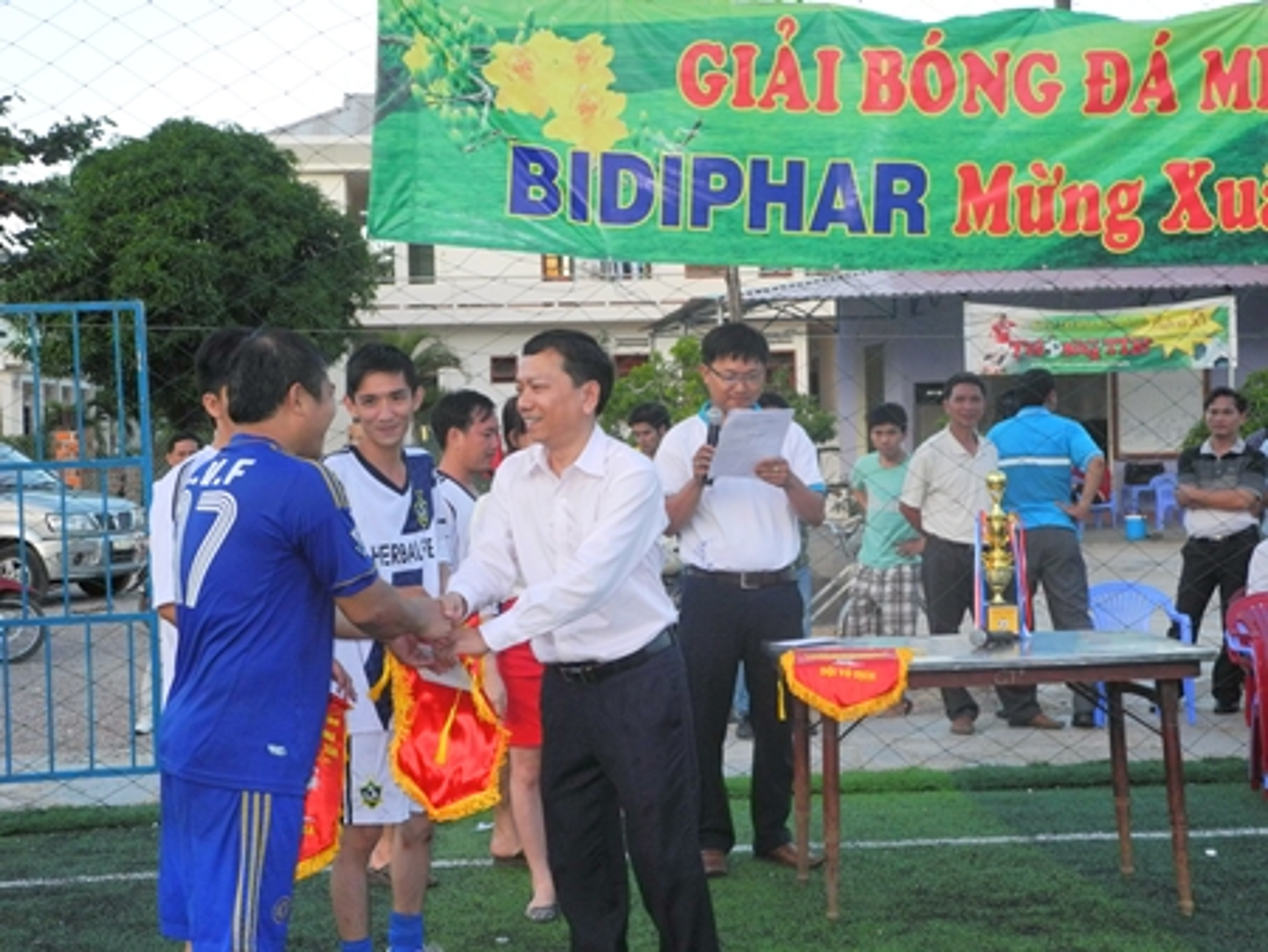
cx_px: 634
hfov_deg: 34.9
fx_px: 2016
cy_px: 476
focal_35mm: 55
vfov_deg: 26.6
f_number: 3.5
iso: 400
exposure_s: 1/500
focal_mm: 11.8
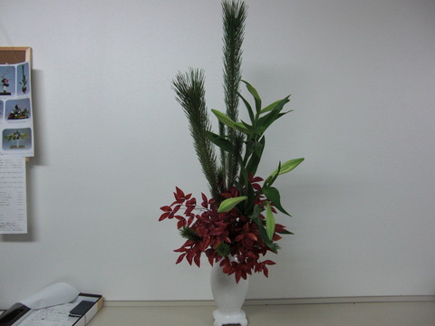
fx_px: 352
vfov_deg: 49.7
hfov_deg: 63.4
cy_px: 163
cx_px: 218
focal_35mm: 28
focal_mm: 4.9
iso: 200
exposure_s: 1/80
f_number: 2.6
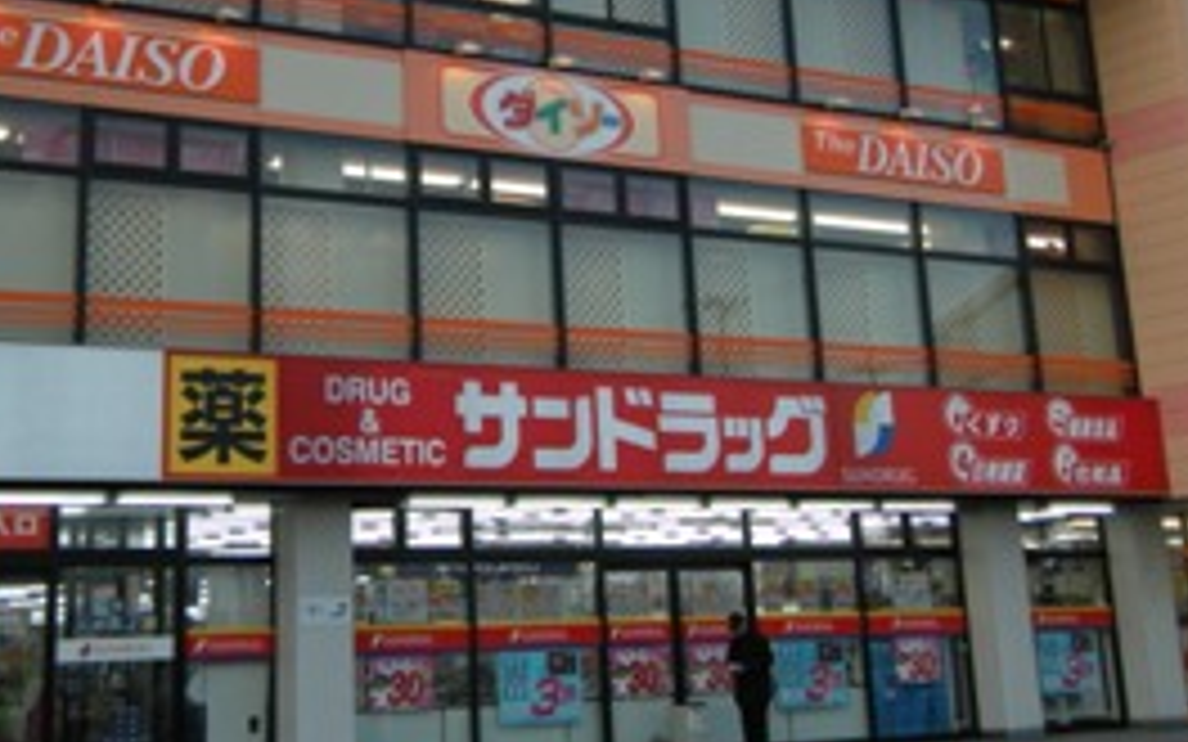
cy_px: 67
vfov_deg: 20.2
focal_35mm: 63
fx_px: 2040
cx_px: 500
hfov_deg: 32.4
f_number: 3.8
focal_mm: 5.9
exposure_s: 1/143
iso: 64
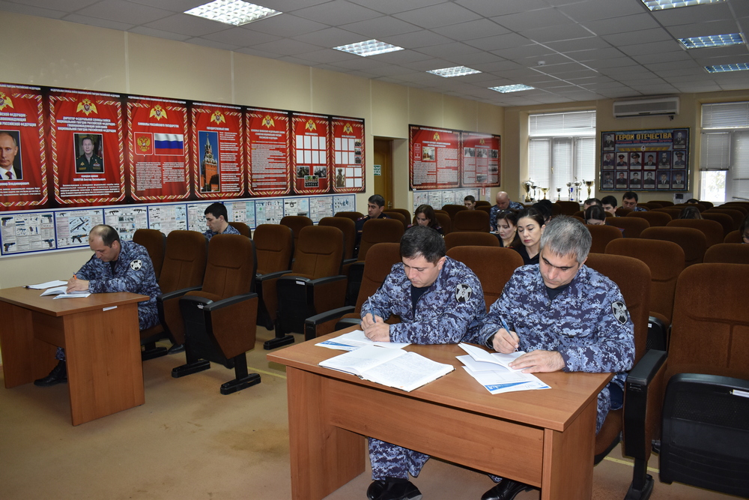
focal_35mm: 27
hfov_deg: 67.4
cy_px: 250
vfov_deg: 47.9
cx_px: 374
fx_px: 562
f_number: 4.5
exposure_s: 1/80
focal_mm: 18
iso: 800
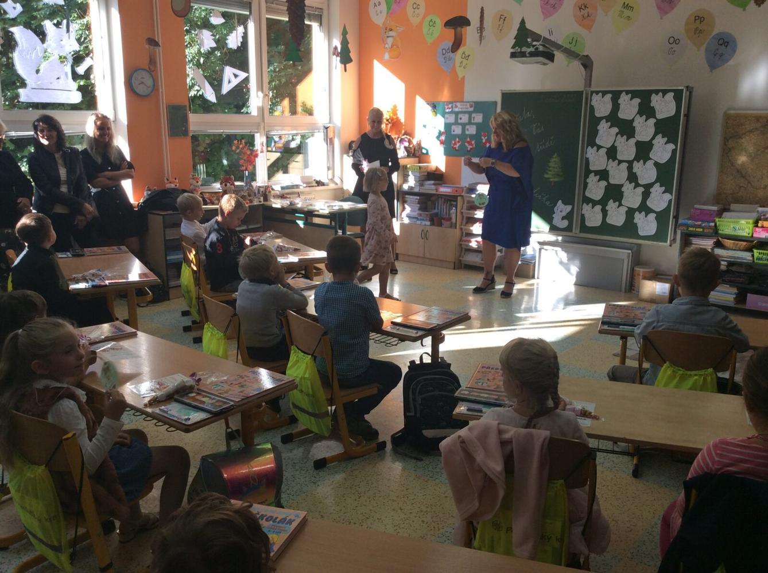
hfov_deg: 56.9
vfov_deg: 44.0
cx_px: 384
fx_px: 709
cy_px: 286
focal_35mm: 32
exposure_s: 1/124
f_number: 2.4
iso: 32
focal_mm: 3.3
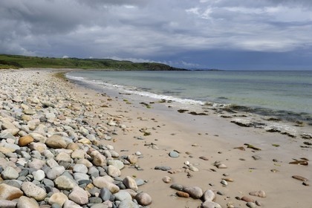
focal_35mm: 35
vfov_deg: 37.9
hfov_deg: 54.4
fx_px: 303
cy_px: 104
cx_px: 156
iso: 200
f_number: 18
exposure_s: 1/160
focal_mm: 35
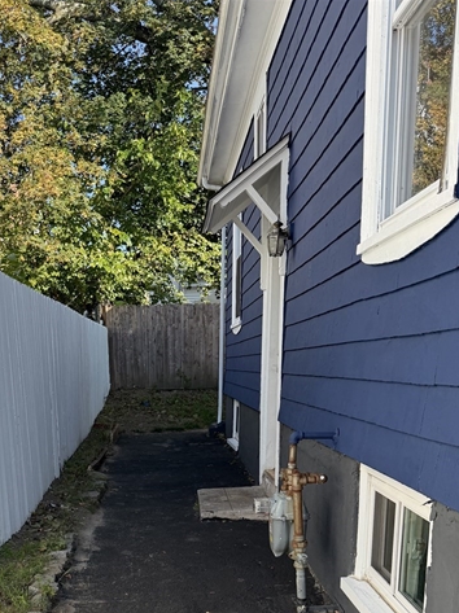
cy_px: 496
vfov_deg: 45.3
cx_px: 140
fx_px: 690
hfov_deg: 36.3
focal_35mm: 39
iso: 100
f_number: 1.78
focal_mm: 6.76
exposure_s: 1/1901
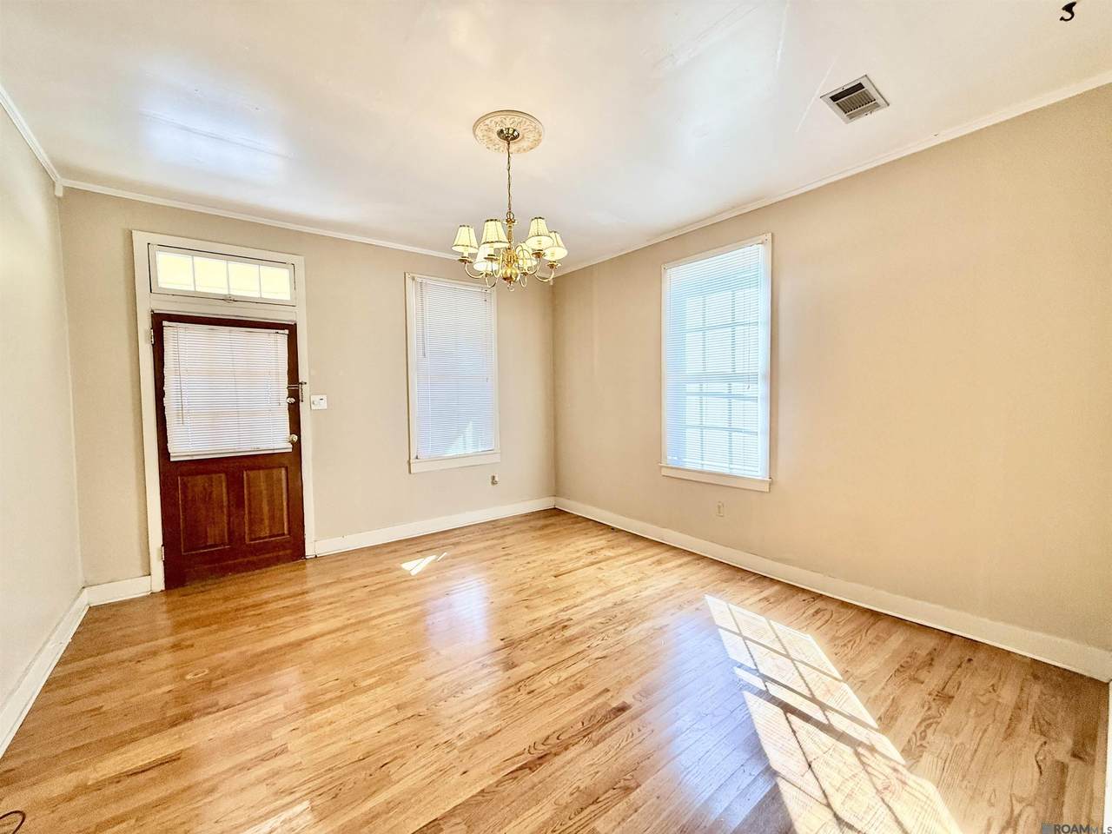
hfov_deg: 102.1
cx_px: 556
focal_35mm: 14
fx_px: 450
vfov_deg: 85.7
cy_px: 417
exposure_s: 1/120
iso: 160
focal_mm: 2.22
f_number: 2.2
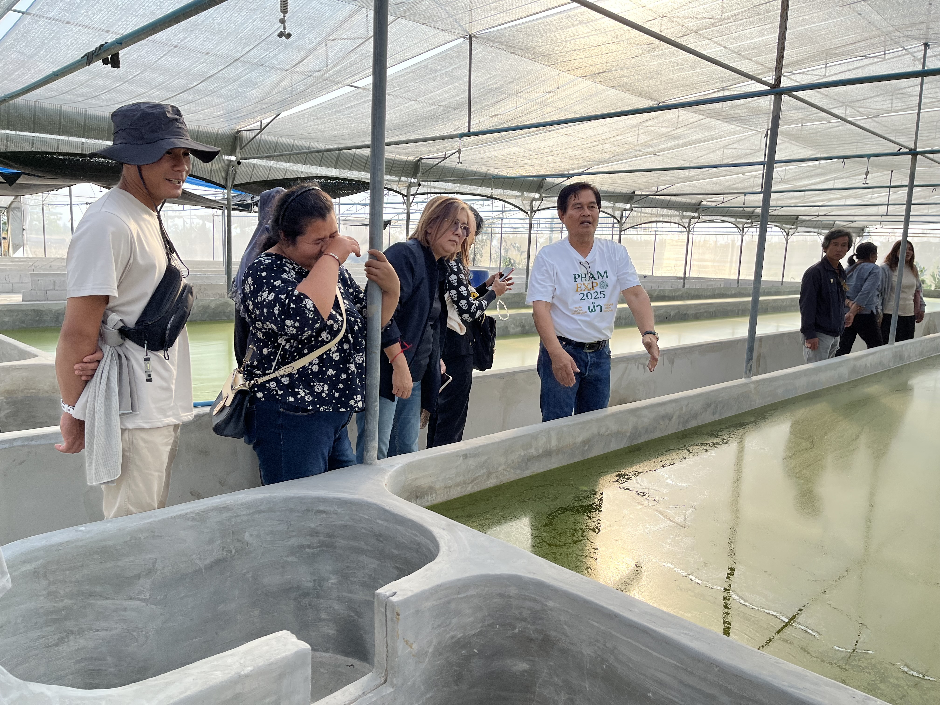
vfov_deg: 53.1
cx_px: 470
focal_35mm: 26
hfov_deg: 67.3
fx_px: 706
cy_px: 352
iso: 50
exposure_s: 1/1558
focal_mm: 5.1
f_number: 1.6
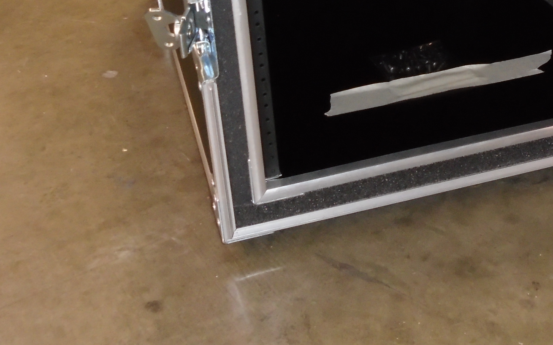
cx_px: 406
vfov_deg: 19.3
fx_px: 980
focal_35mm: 65
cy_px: -21
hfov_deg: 31.0
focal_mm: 5.5
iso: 320
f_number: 3.5
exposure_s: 1/40
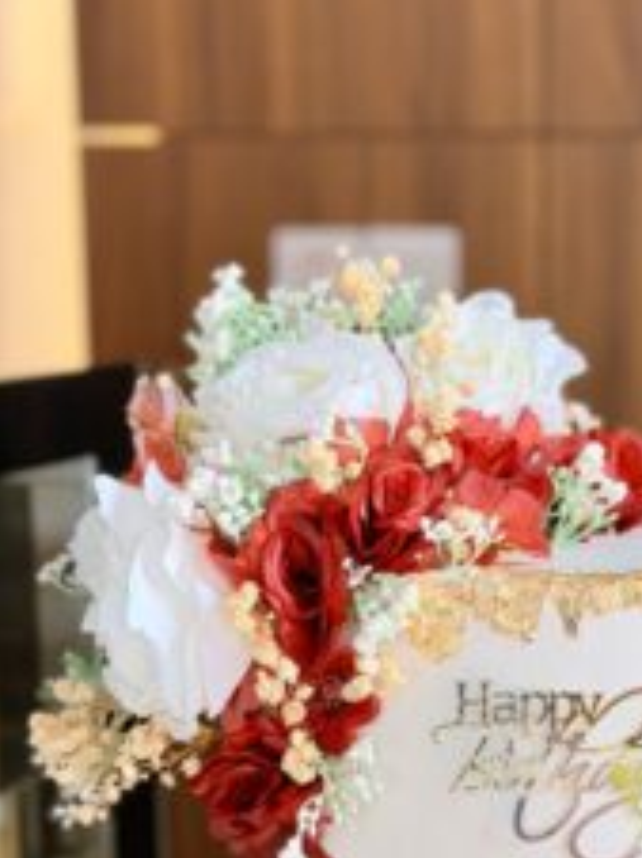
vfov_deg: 22.8
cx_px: 562
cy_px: 653
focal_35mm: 85
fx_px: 2106
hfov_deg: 17.1
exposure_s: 1/100
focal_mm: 6.76
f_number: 1.78
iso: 50
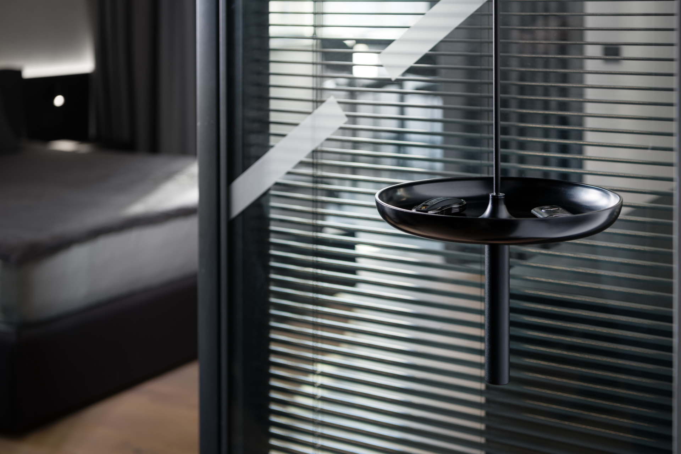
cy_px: 227
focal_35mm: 60
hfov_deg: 33.4
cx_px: 340
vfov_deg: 22.6
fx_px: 1135
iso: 64
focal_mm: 60
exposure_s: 1/25
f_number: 4
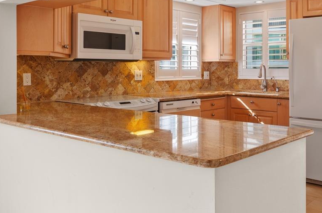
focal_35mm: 40
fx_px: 357
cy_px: 91
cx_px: 199
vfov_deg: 33.2
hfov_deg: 48.1
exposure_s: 1/13
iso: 200
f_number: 8
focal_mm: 20
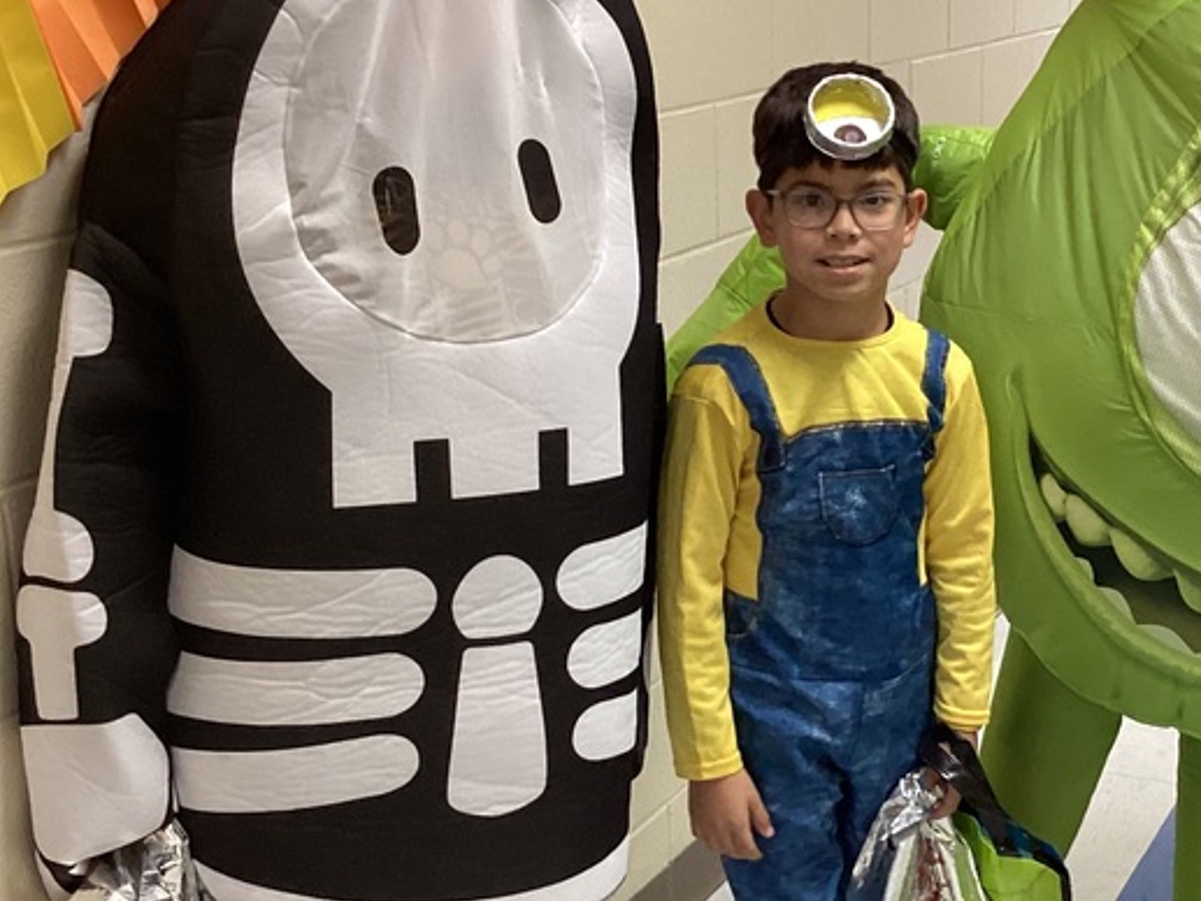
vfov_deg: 24.4
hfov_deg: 31.7
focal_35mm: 60
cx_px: 885
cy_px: 518
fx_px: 2082
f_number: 2.4
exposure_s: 1/50
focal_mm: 3.3
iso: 200
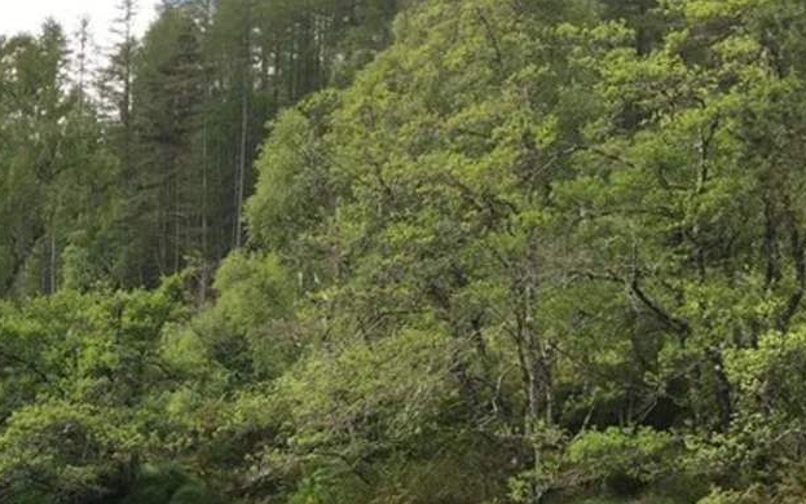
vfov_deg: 17.5
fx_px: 1560
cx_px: -120
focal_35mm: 71
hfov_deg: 26.3
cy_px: 614
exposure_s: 1/534
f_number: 2.2
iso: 25
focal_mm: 4.15
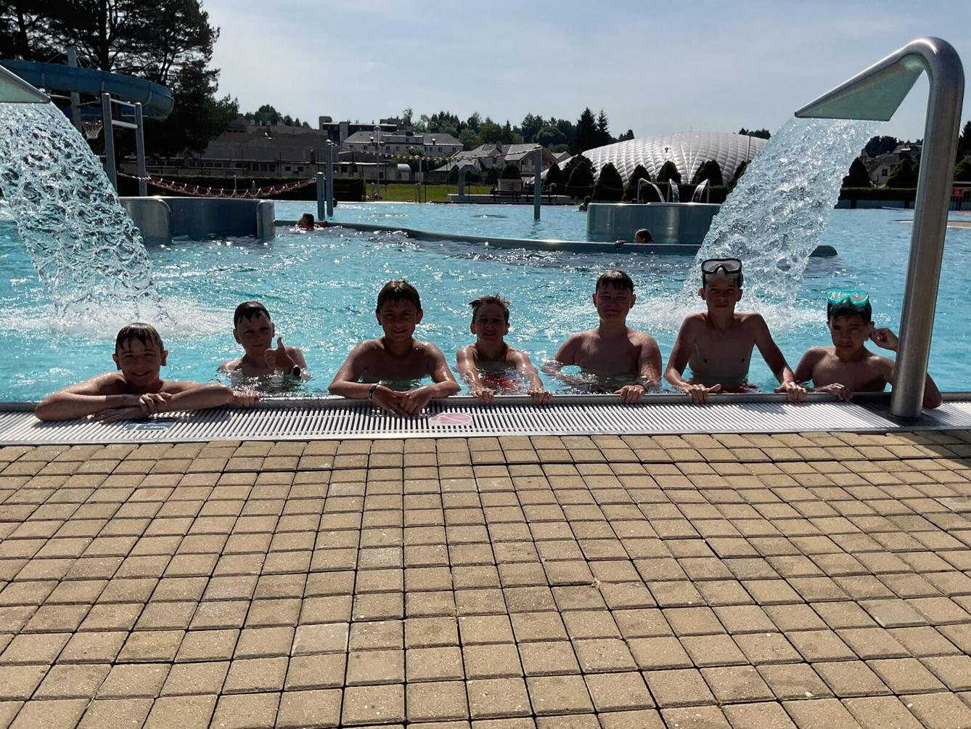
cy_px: 364
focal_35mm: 29
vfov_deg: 48.2
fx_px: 814
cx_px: 486
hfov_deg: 61.7
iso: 16
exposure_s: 1/4405
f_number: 1.8
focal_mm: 3
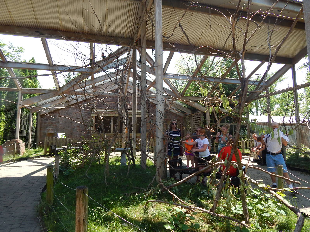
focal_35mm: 23
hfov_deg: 73.9
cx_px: 155
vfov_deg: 58.9
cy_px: 116
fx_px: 206
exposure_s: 1/400
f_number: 3
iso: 125
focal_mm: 4
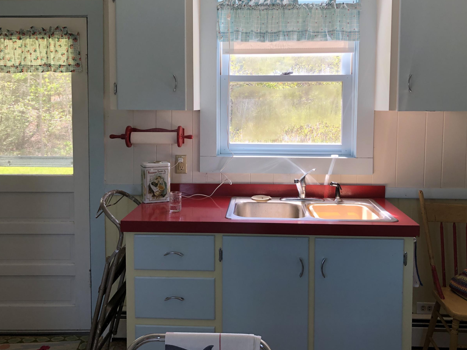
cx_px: 234
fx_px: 472
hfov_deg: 52.6
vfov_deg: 40.5
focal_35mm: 35
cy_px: 139
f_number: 1.8
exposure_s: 1/120
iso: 32
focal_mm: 3.99
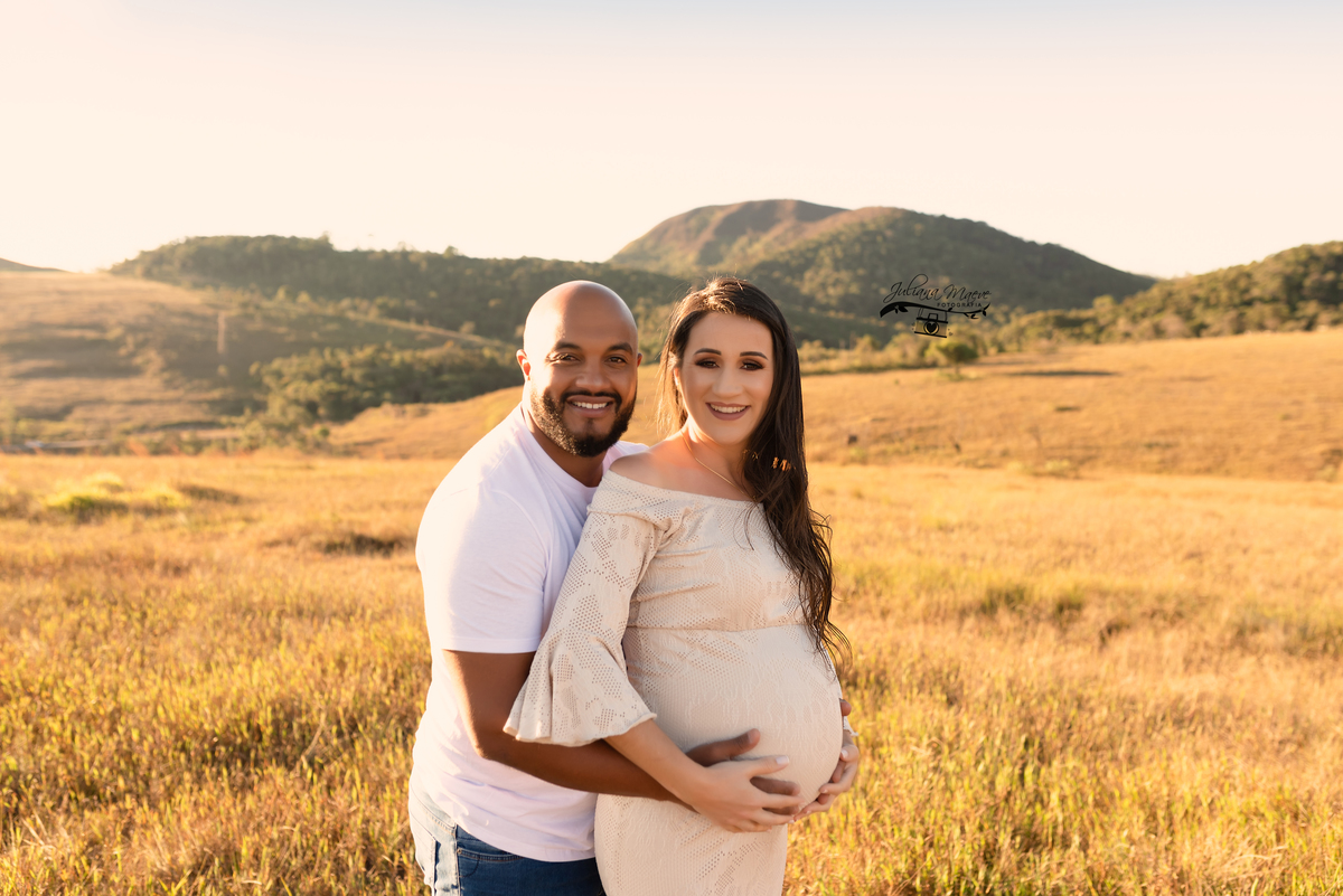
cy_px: 448
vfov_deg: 37.9
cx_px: 672
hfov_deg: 54.4
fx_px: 1306
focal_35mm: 35
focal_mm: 35
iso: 100
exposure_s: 1/500
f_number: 3.5
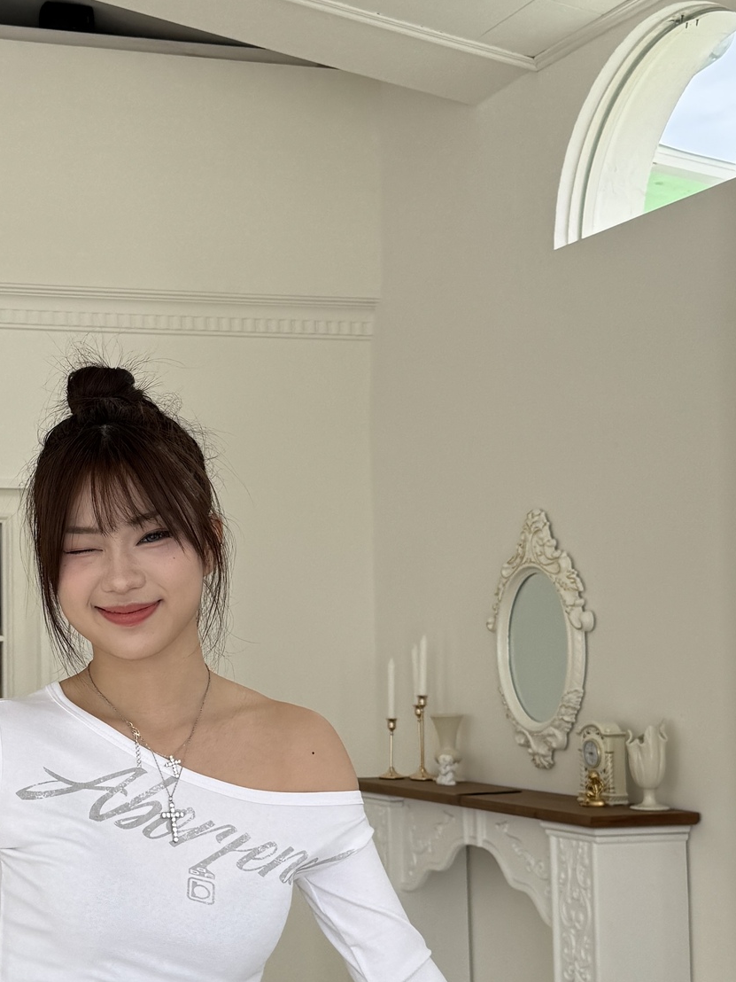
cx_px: 44
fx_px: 1474
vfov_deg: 35.5
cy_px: 807
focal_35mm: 52
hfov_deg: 26.9
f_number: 1.78
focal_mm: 6.76
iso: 80
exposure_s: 1/700
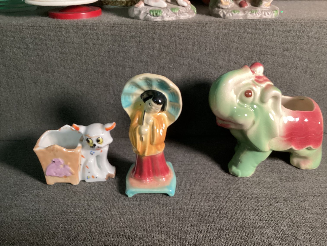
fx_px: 293
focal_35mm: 31
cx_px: 164
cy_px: 123
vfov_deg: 45.4
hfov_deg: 58.3
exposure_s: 1/60
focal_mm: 3.3
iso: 400
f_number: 2.4
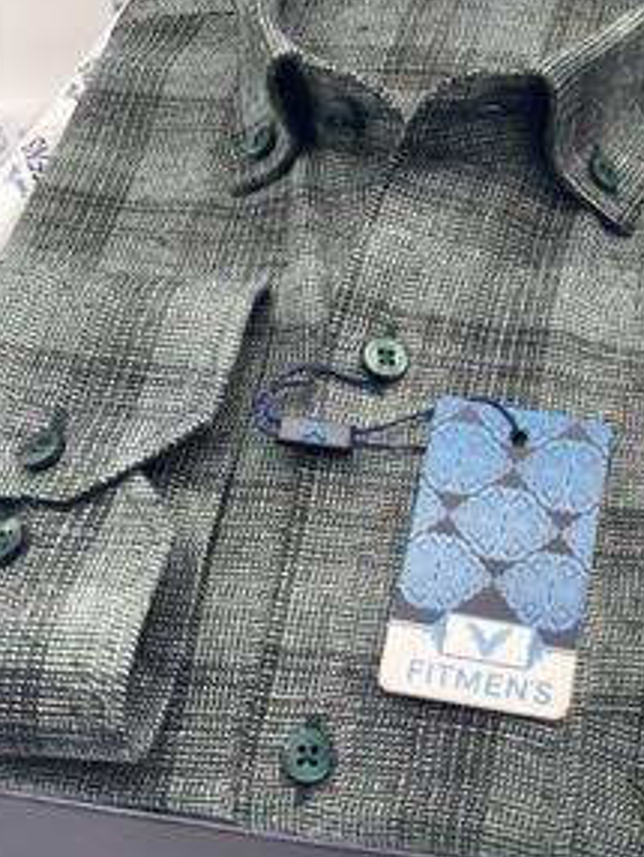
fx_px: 1858
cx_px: 443
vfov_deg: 25.8
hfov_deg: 19.6
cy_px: 262
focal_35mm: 75
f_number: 2
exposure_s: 1/100
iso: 64
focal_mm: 6
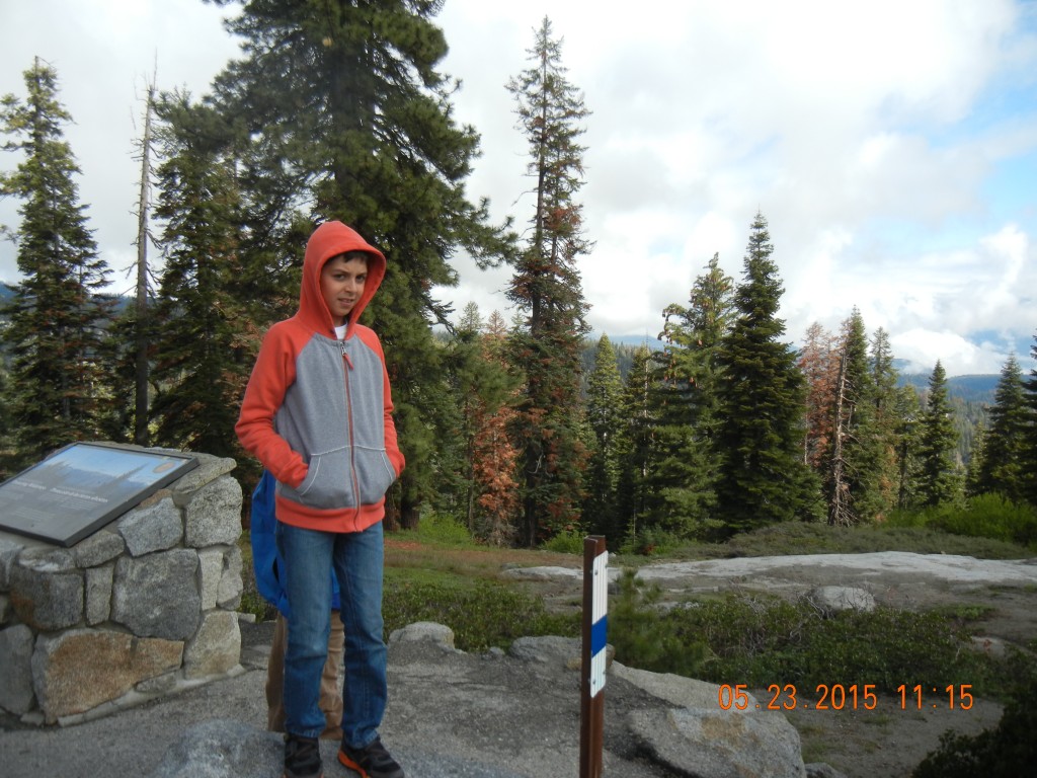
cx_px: 518
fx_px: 899
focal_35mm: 30
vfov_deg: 46.8
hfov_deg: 60.0
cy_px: 389
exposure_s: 1/846
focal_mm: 5.4
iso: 160
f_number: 3.5
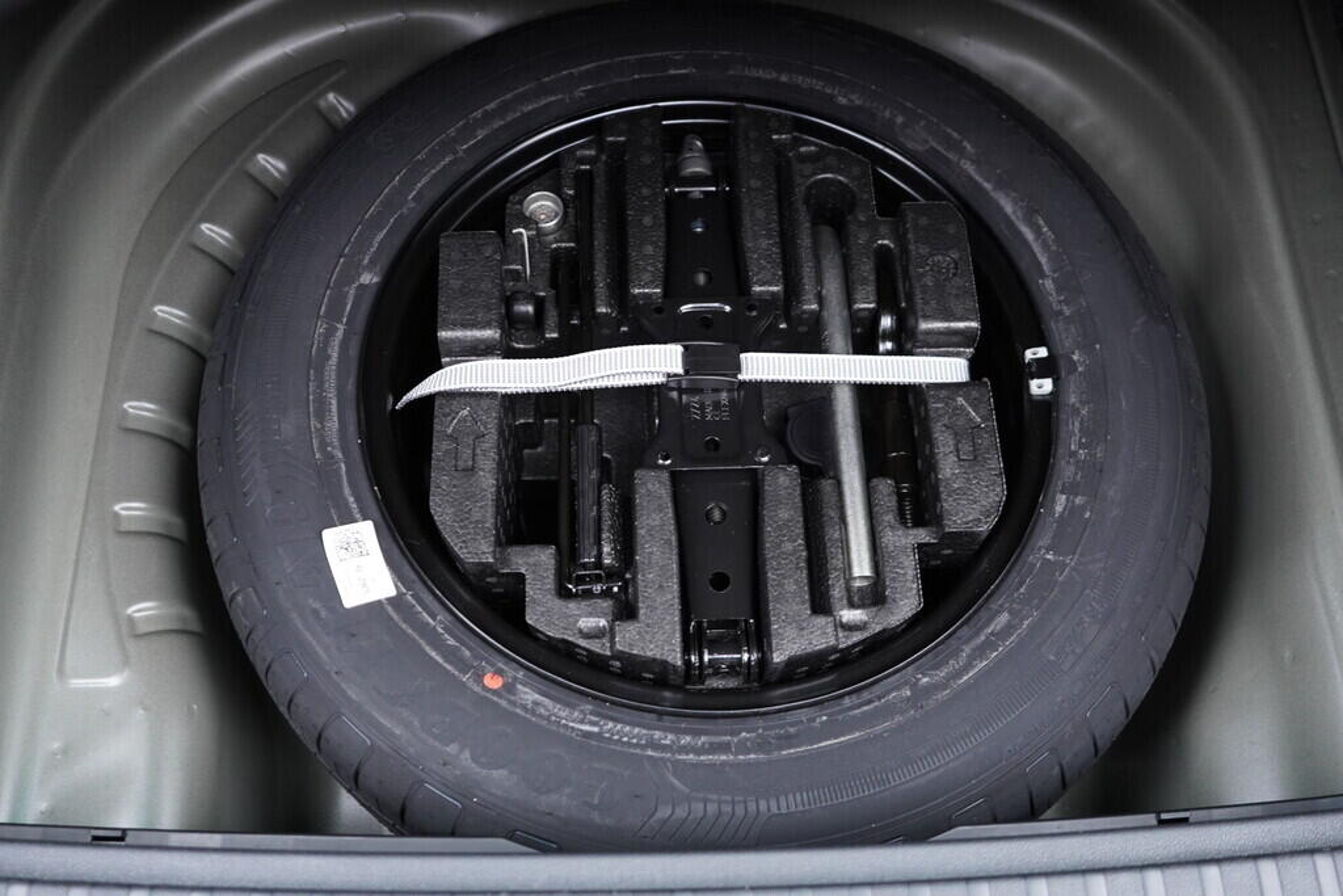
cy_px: 448
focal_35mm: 36
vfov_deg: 36.9
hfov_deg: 53.1
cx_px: 672
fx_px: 1343
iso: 640
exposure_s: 1/40
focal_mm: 24
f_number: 2.8
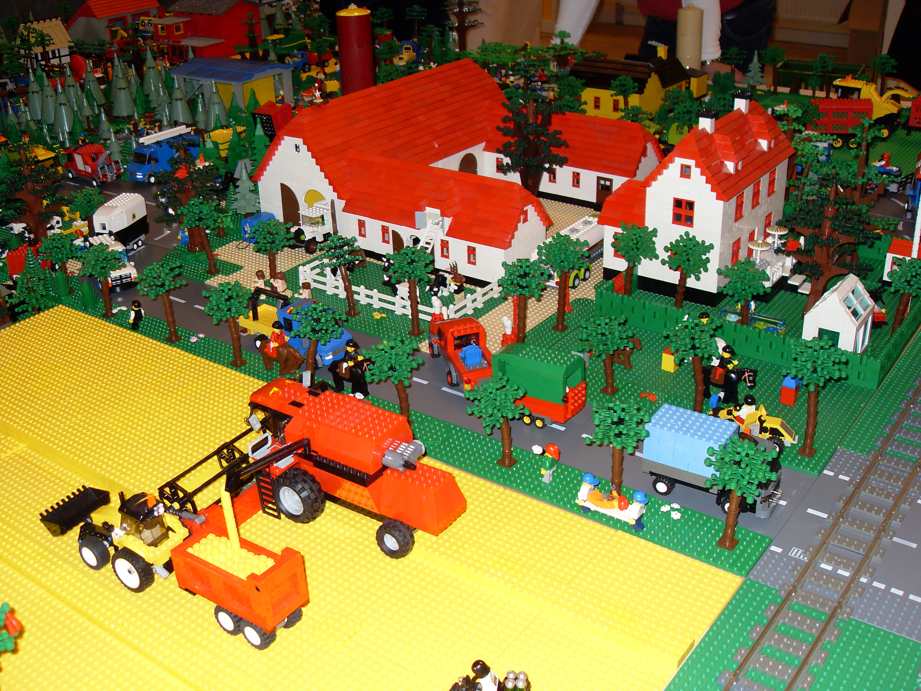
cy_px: 346
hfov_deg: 50.1
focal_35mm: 37
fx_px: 984
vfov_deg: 38.7
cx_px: 460
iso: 100
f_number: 2.8
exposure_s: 1/45
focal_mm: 6.3
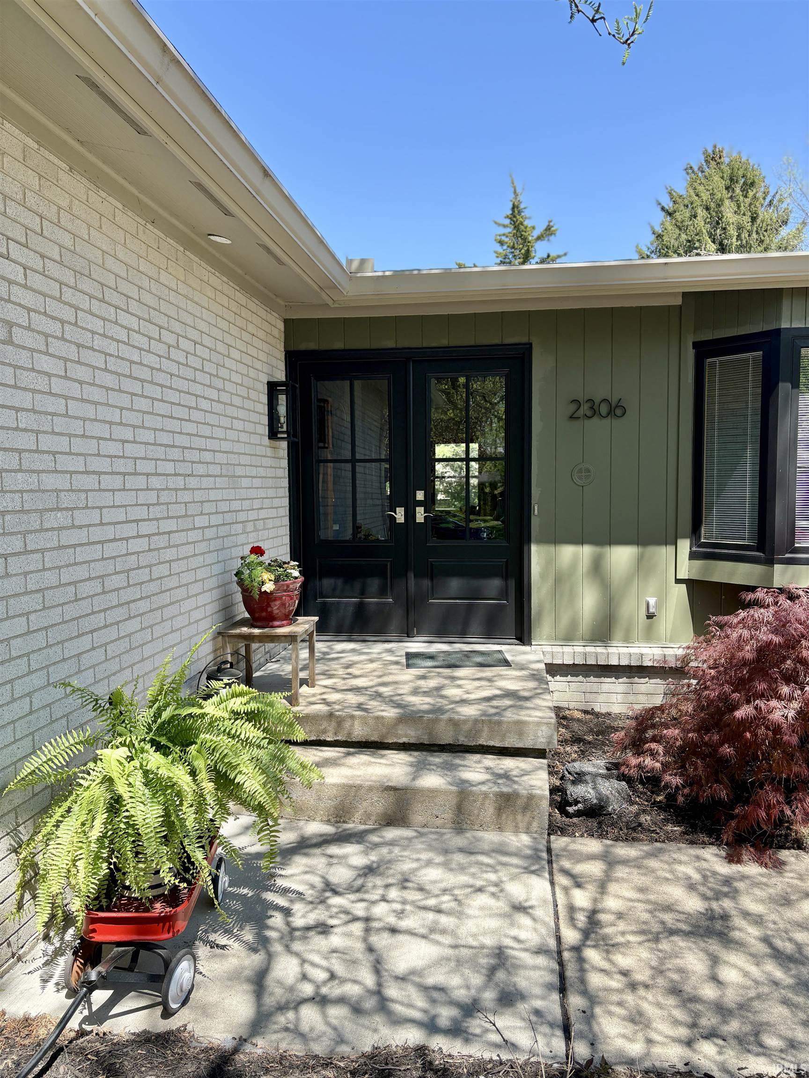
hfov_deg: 53.1
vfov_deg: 67.3
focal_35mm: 26
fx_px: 810
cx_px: 404
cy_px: 539
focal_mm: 5.96
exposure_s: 1/1196
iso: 50
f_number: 1.6
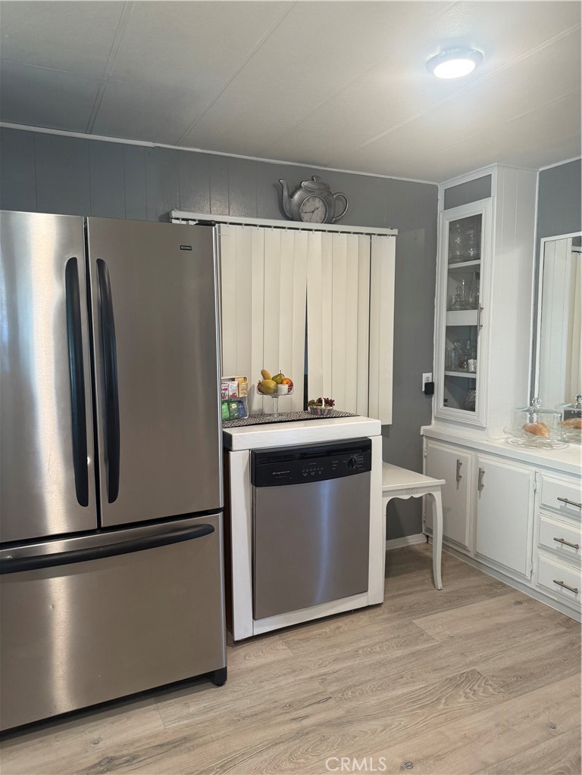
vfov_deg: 71.6
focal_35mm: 24
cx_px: 291
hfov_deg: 56.8
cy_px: 388
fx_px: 538
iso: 200
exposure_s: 1/60
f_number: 1.78
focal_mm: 6.76
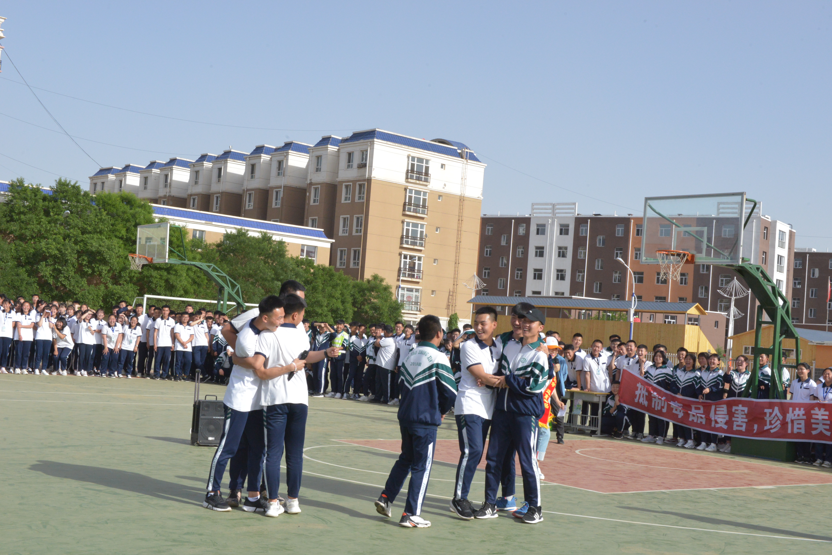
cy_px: 278
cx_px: 416
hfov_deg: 41.1
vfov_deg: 28.1
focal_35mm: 48
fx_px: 1110
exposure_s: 1/1000
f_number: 16
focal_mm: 48
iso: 3200
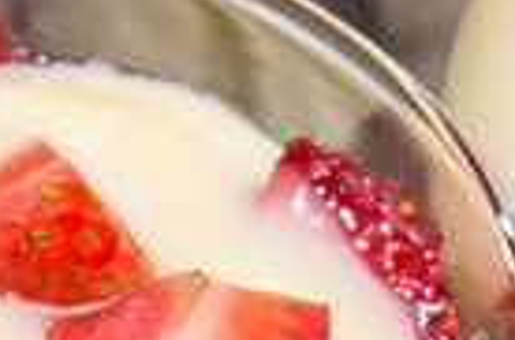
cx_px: 397
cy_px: 1263
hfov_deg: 2.8
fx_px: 10493
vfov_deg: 1.8
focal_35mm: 736
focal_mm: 66
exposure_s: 1/160
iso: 100
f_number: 11
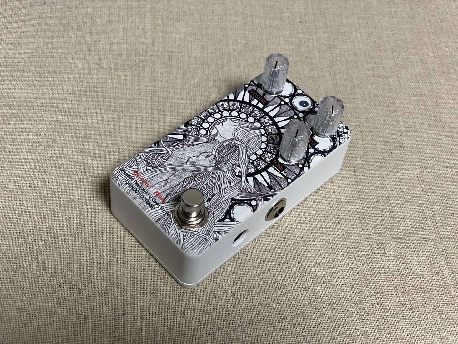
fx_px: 688
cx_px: 229
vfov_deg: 28.0
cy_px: 172
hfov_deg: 36.8
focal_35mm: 52
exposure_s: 1/100
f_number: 2
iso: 200
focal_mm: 6
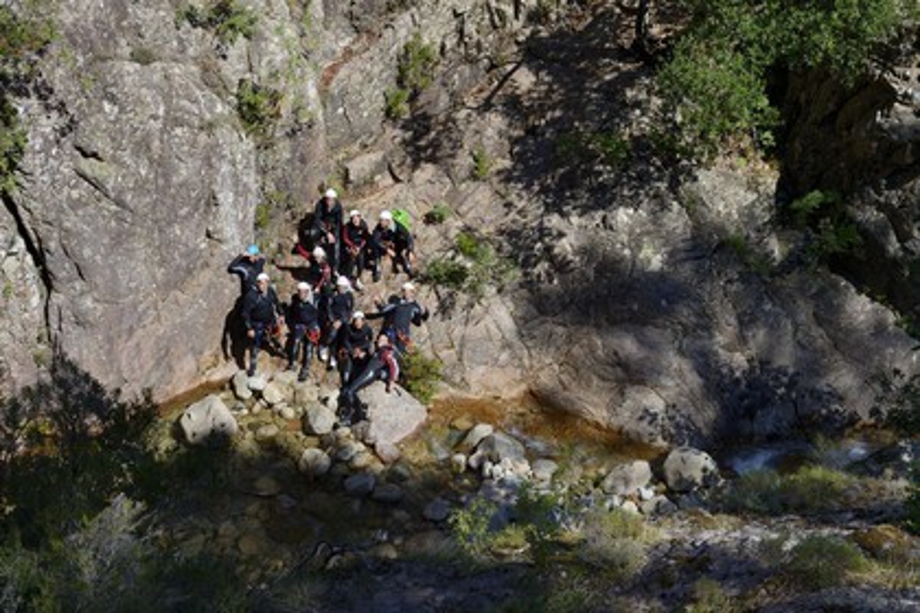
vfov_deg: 28.1
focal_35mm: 48
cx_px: 460
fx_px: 1227
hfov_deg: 41.1
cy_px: 306
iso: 400
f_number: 11
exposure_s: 1/400
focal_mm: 48
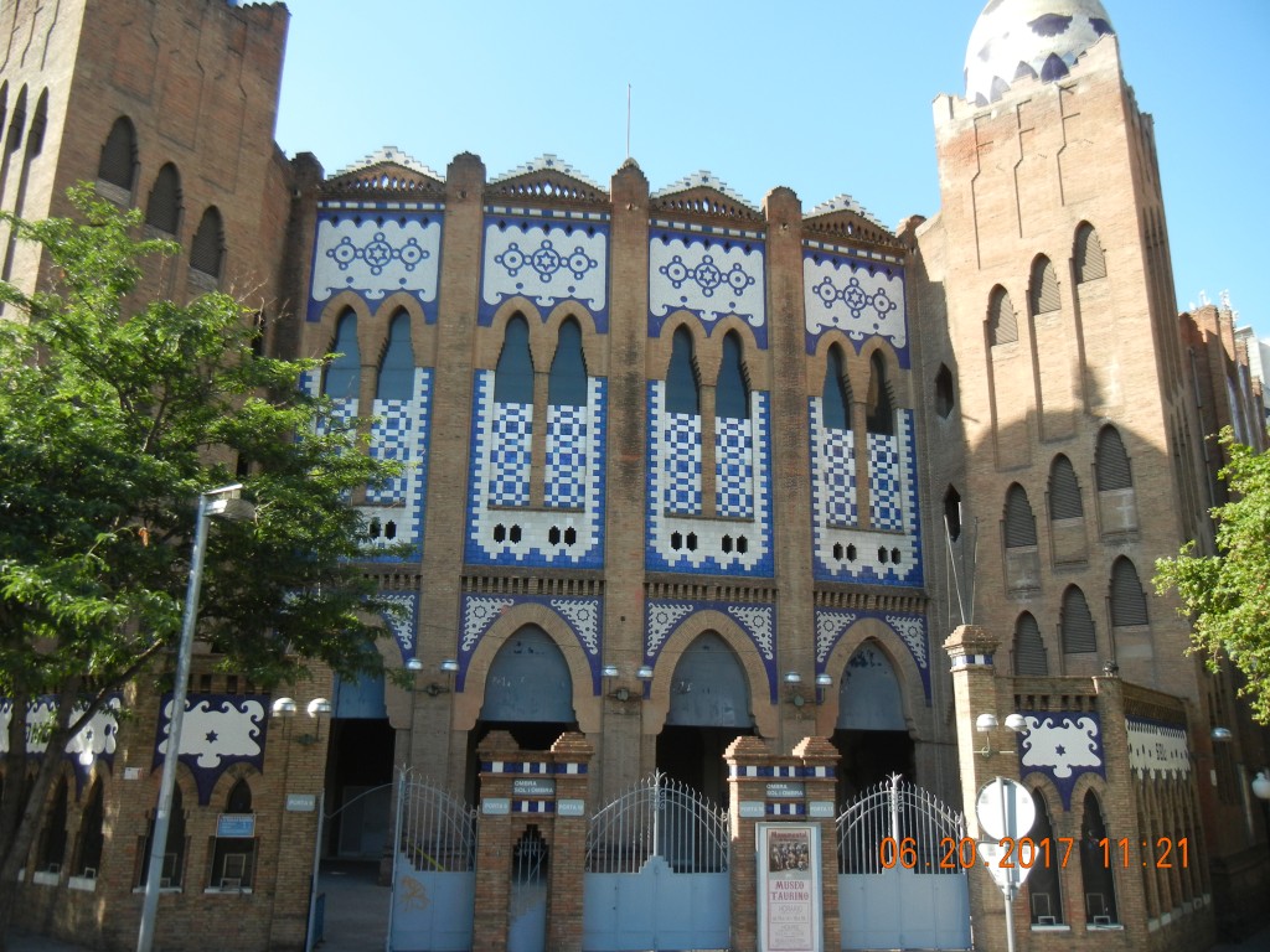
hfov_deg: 60.0
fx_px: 1101
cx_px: 635
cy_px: 476
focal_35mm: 30
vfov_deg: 46.8
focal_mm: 5.4
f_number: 3.5
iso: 160
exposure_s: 1/413
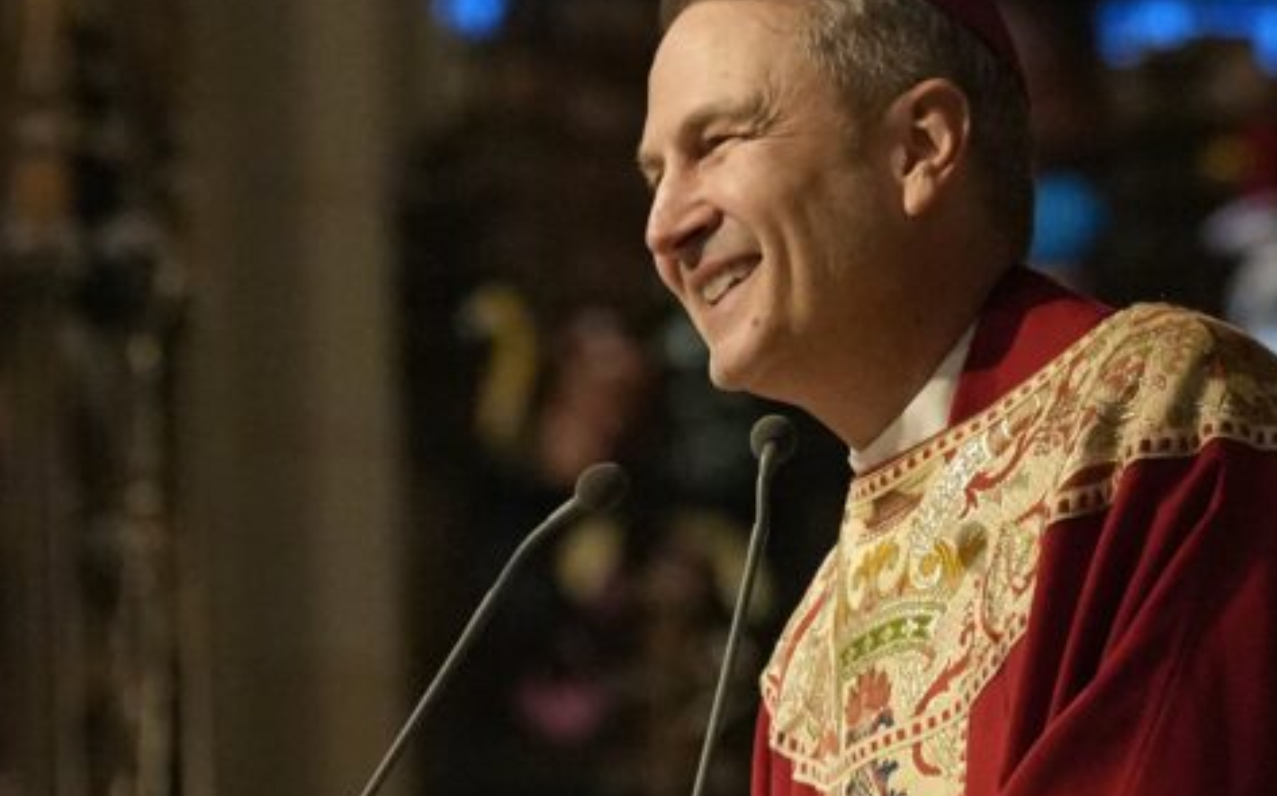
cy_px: 517
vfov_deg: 1.8
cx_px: 448
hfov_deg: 3.0
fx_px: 24730
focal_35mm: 711
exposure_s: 1/320
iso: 6400
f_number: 5.6
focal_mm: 215
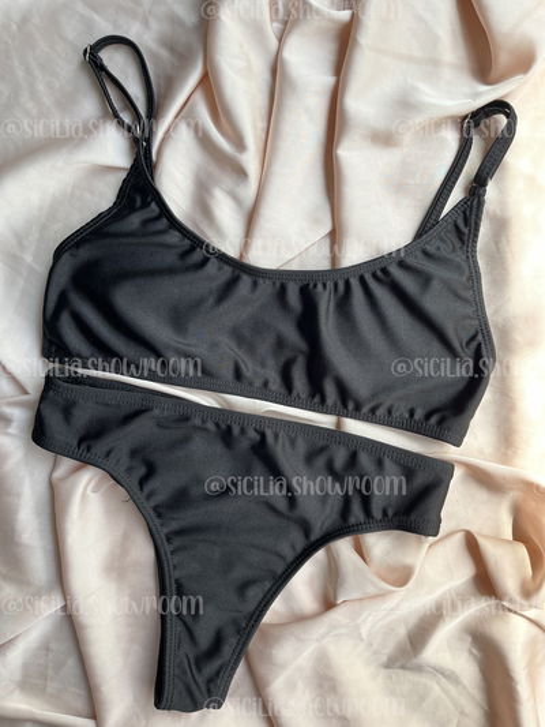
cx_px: 272
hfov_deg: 53.1
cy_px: 364
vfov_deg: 67.3
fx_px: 546
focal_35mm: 26
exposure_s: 1/125
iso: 64
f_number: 1.6
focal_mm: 5.1
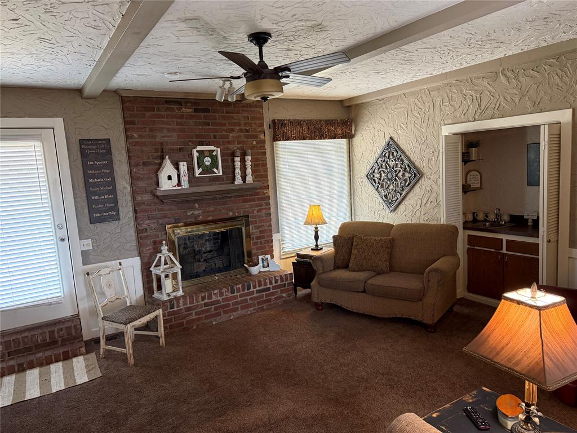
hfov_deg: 71.6
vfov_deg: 56.8
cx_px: 288
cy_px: 216
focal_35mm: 24
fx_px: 400
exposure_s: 1/60
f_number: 1.78
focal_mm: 6.76
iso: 400
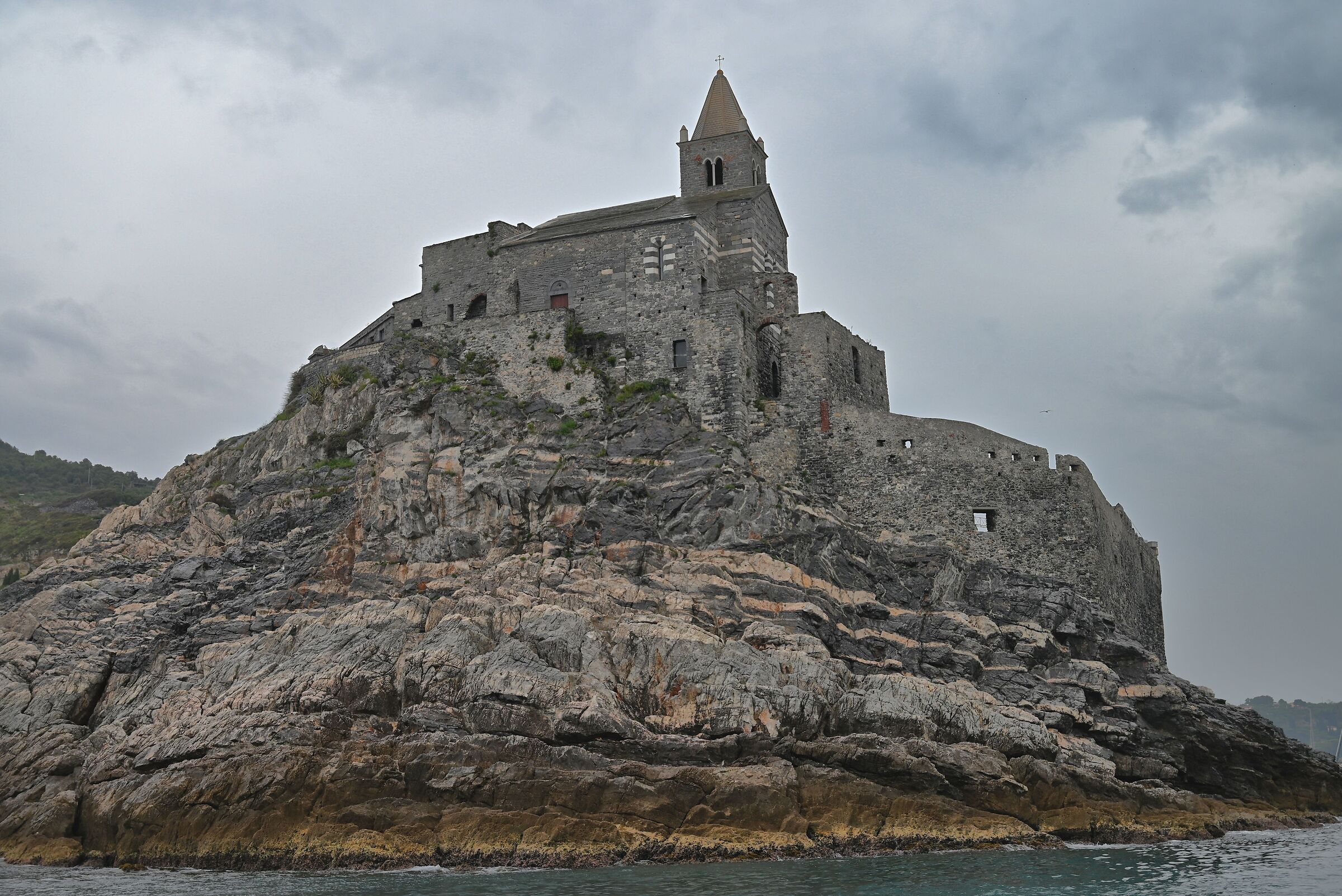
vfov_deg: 35.1
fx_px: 1417
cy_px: 448
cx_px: 671
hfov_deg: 50.7
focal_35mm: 38
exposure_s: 1/320
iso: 250
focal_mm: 38
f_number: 5.6
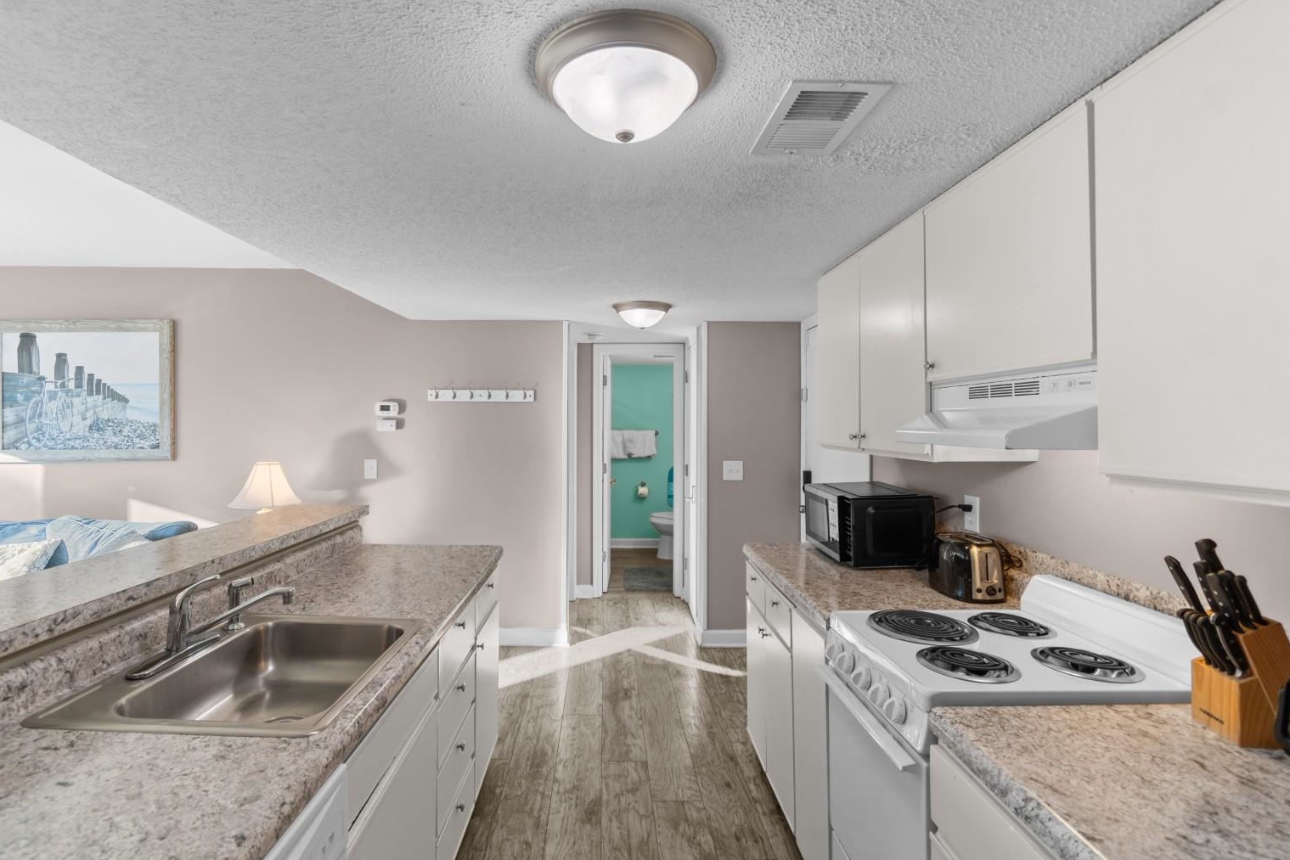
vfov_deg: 73.7
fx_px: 573
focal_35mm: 16
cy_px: 417
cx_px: 611
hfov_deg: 96.6
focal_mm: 10
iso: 100
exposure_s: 1/13
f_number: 4.5
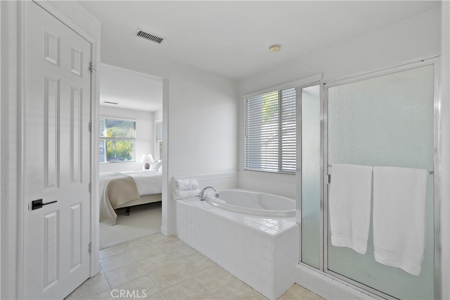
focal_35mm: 16
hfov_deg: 96.7
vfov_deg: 73.8
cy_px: 150
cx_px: 225
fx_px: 200
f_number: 4
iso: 250
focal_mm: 16
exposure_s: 1/15
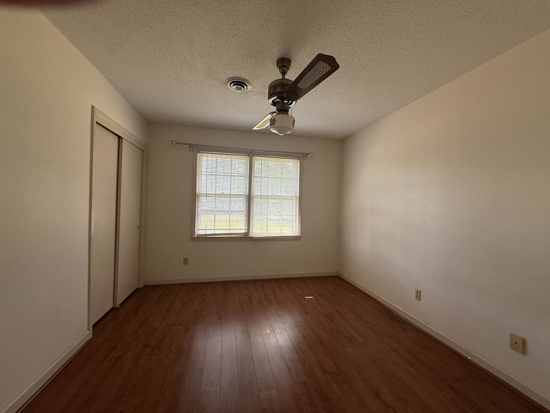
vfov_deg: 85.7
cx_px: 275
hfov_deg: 102.1
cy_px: 206
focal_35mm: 14
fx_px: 222
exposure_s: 1/99
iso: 100
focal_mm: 2.22
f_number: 2.2
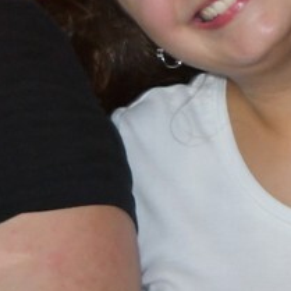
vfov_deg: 3.0
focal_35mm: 593
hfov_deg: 3.0
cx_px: 379
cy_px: -47
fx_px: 5640
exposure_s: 1/80
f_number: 8
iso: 6400
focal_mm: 116
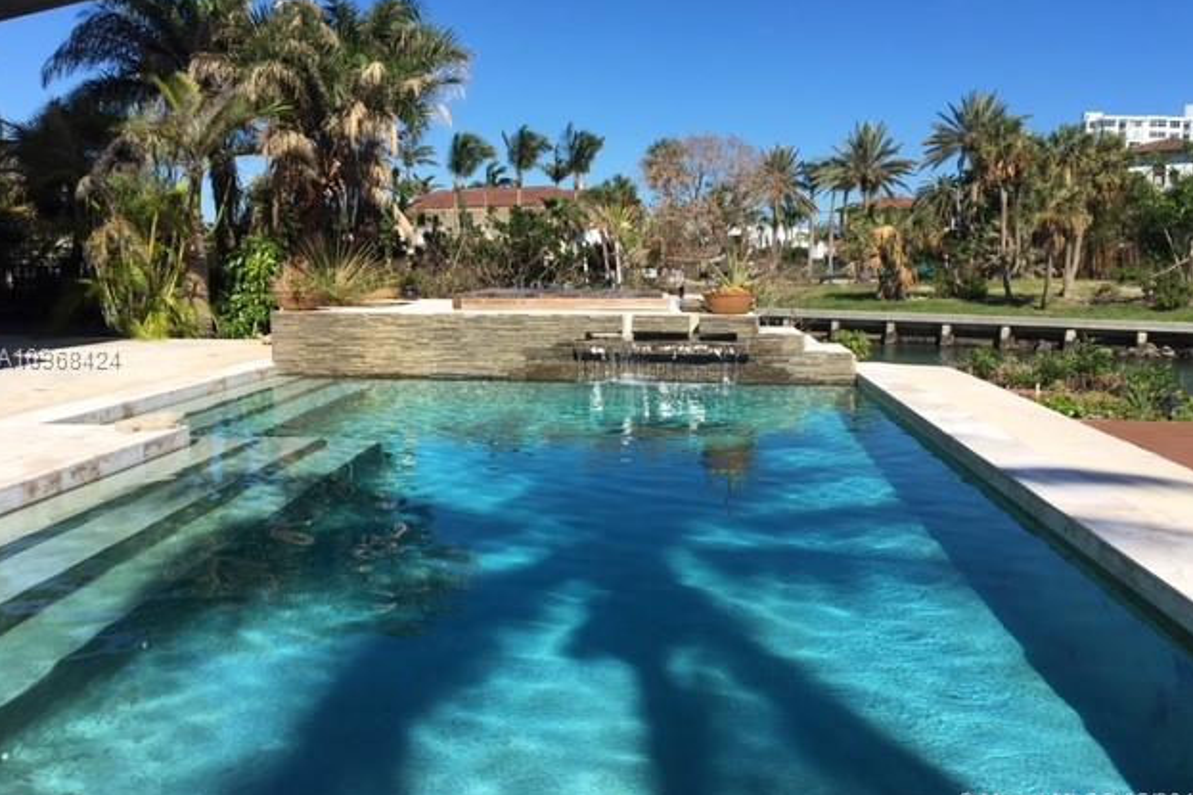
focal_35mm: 31
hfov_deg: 60.3
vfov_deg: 42.3
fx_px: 1027
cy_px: 360
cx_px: 605
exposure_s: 1/2024
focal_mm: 4.15
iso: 25
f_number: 2.2
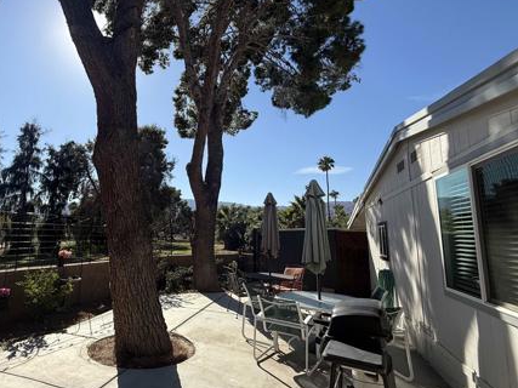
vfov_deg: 63.4
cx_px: 189
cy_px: 182
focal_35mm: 21
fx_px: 314
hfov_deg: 77.4
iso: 50
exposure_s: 1/2024
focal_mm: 2.22
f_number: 2.2
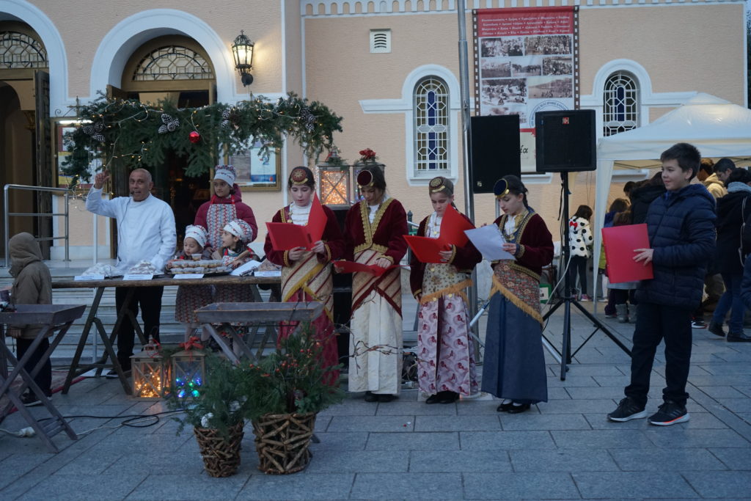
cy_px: 250
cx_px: 376
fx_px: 876
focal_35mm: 42
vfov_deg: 31.9
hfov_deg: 46.4
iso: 1600
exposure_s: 1/160
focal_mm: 42
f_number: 4.5
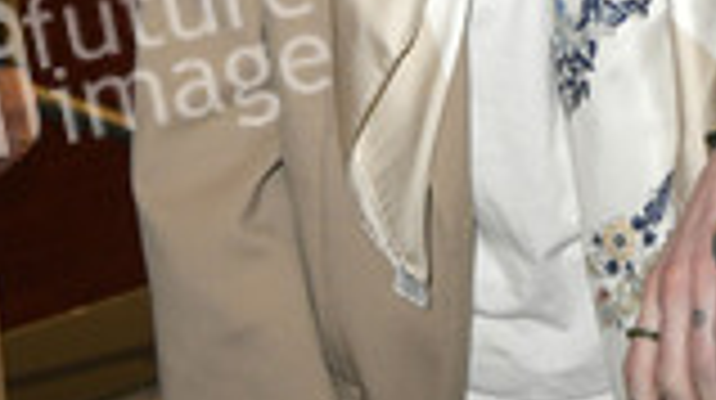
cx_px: 590
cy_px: -157
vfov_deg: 11.7
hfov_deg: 21.1
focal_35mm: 100
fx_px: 1896
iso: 2000
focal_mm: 38
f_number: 7.1
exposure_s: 1/160
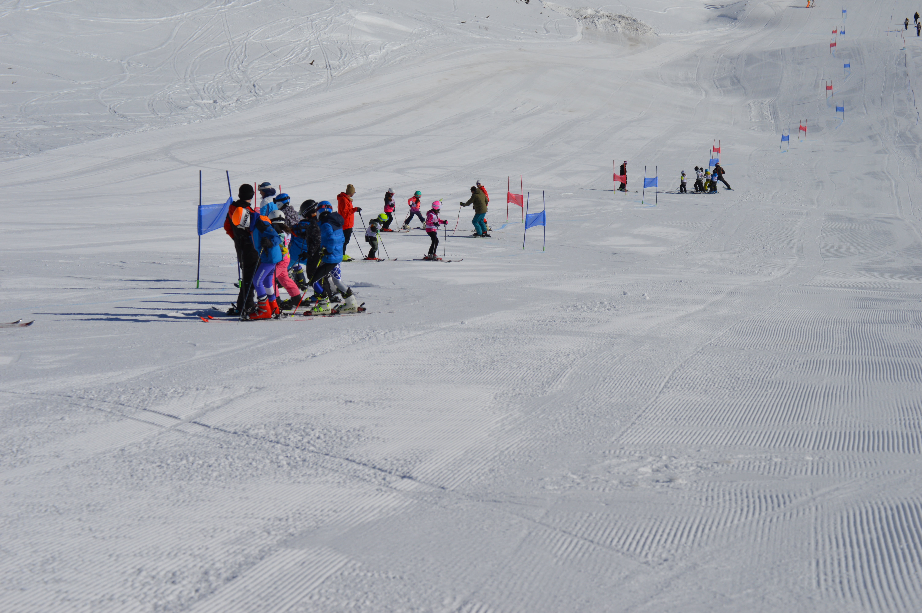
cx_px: 461
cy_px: 306
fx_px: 2533
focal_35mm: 99
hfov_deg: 20.6
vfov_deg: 13.8
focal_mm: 66
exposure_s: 1/1000
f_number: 8
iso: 100
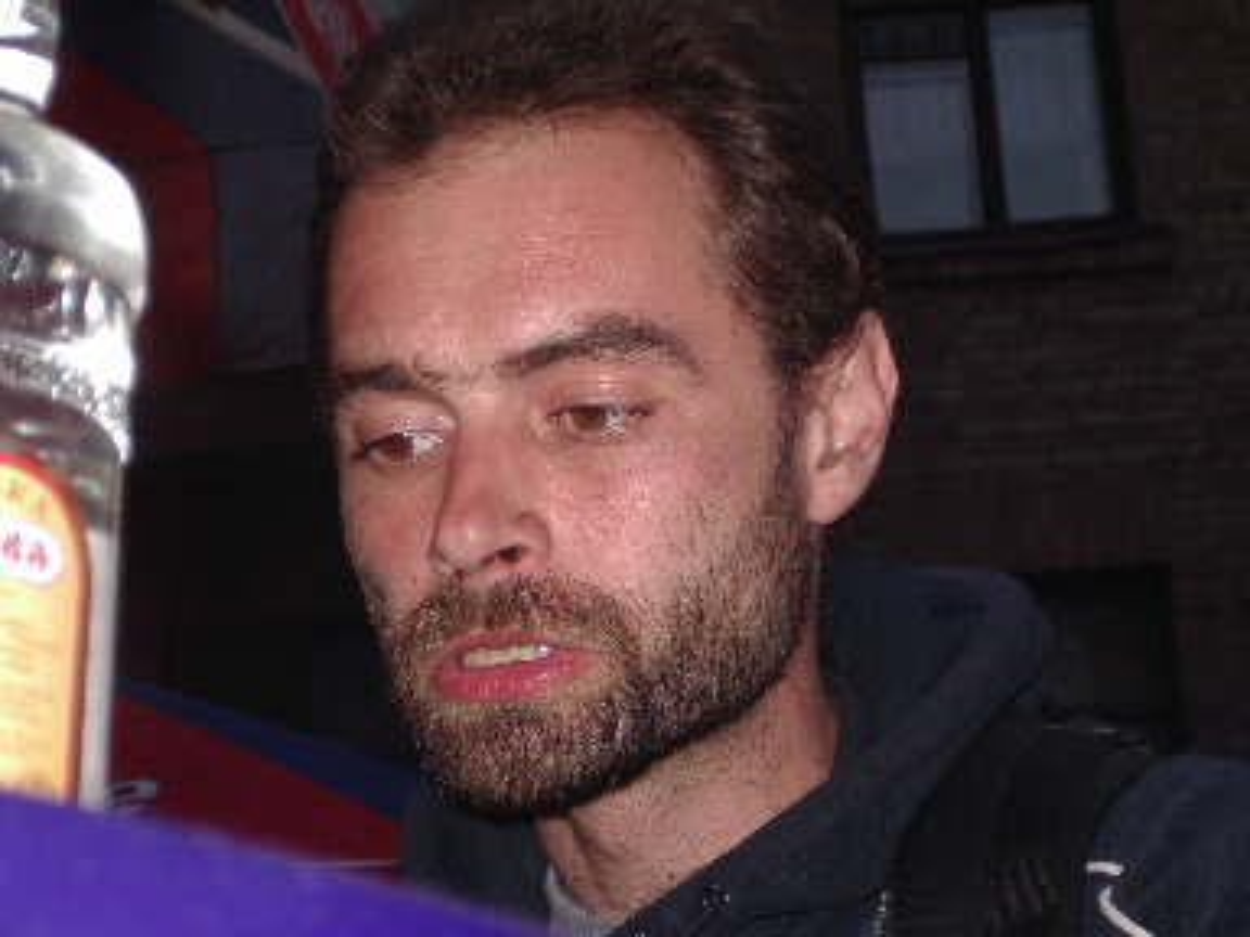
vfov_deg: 13.0
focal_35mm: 114
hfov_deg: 17.3
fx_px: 4117
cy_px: 468
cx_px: 625
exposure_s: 1/125
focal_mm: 17.4
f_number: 5
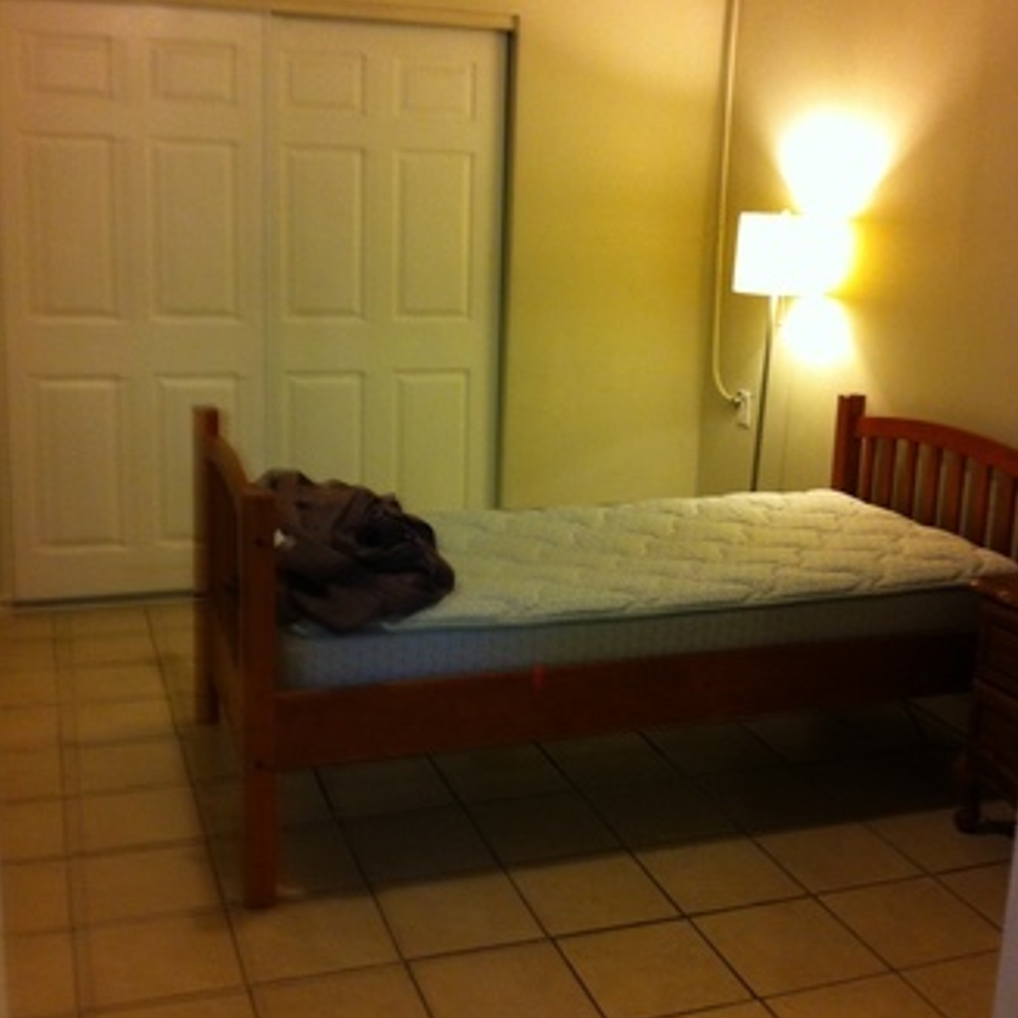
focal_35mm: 43
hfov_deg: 39.2
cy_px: 459
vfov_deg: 39.1
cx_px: 526
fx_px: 1431
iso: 160
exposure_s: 1/15
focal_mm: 3.85
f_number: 2.8
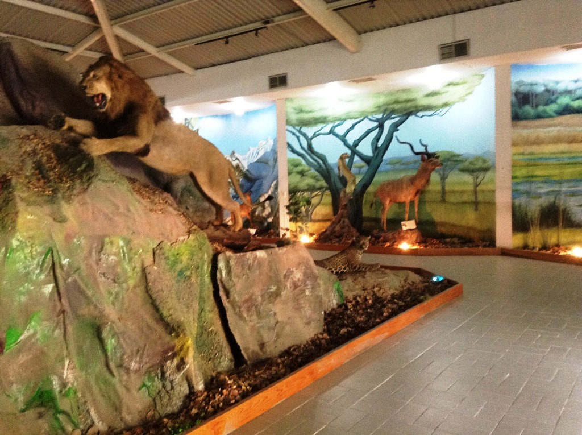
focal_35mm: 33
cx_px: 291
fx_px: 554
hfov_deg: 55.4
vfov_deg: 42.8
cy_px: 218
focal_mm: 3.3
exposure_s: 1/15
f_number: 2.4
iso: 200
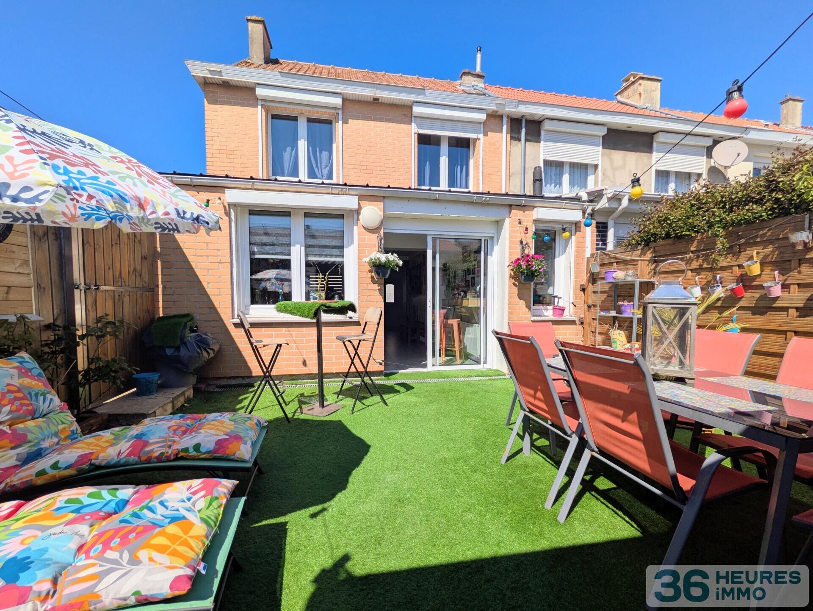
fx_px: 329
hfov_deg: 102.0
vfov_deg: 85.7
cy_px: 306
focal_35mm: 14
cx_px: 406
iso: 53
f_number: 2.2
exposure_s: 1/3704
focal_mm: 1.83
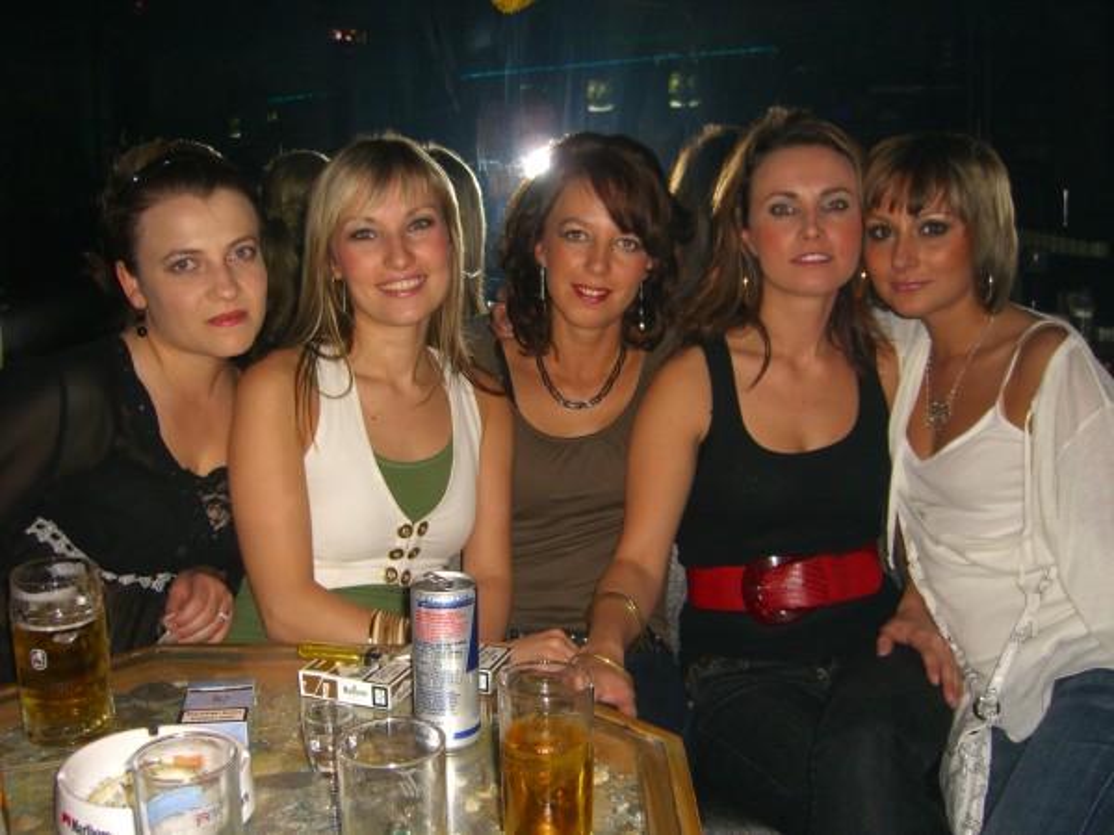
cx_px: 557
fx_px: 1223
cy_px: 418
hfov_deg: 49.0
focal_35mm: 38
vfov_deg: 37.7
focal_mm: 7.9
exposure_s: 1/60
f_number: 2.8
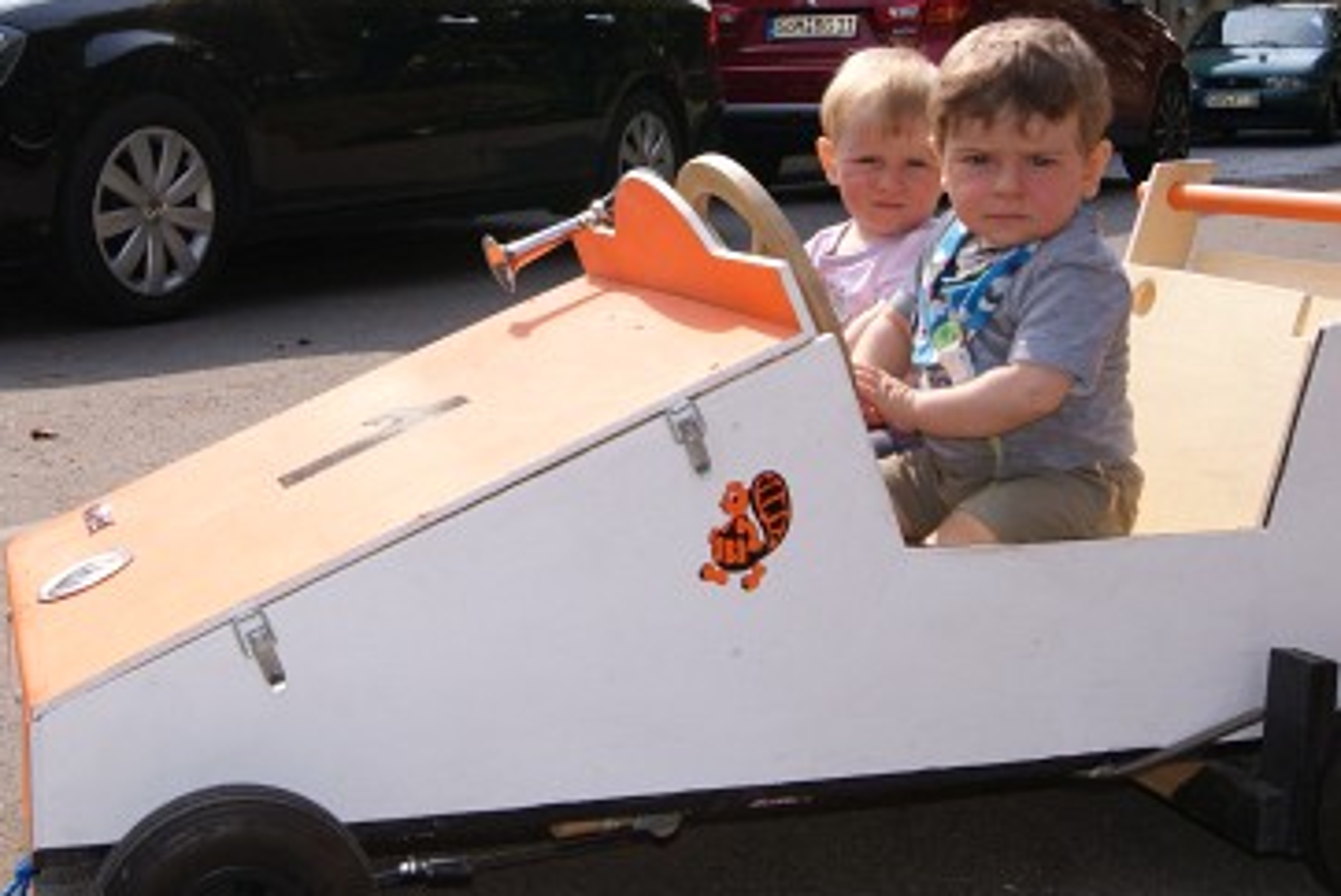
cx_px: 585
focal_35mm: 53
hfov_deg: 37.4
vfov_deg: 25.3
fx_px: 1976
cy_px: 237
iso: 100
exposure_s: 1/160
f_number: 7.1
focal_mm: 20
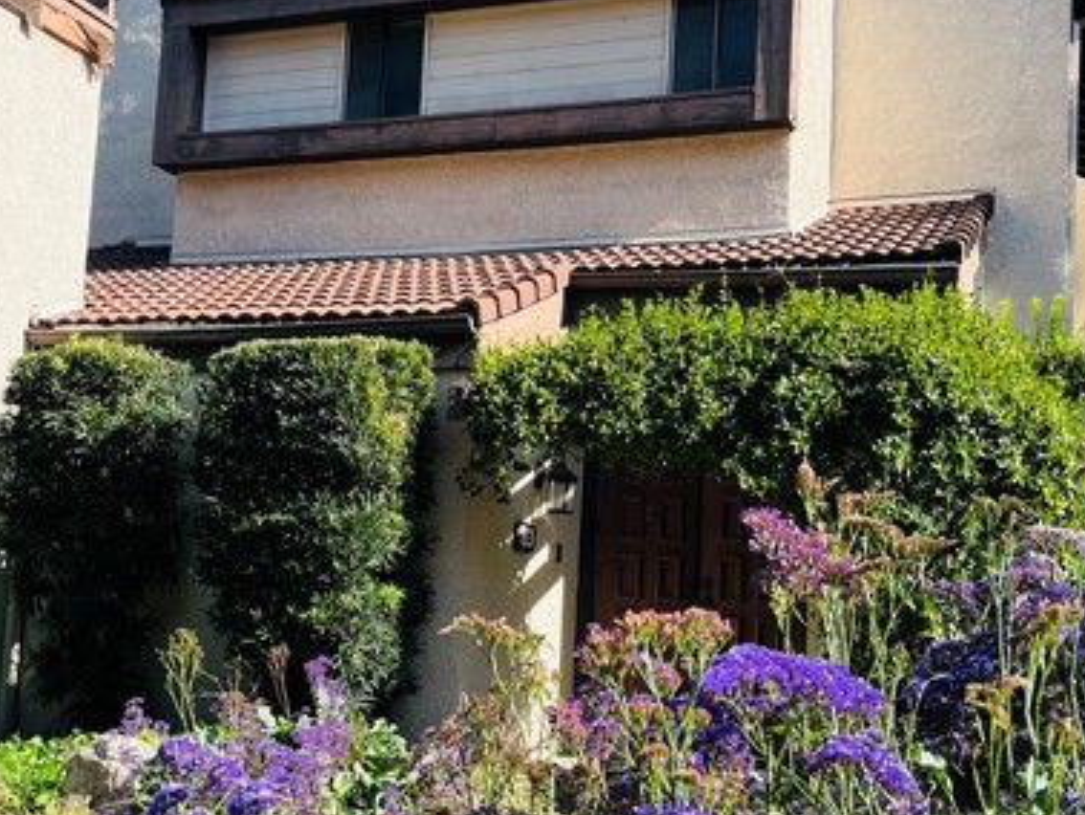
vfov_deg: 32.8
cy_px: 482
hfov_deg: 42.9
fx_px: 1380
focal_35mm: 44
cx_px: 577
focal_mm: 5.1
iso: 50
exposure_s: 1/1279
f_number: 1.6
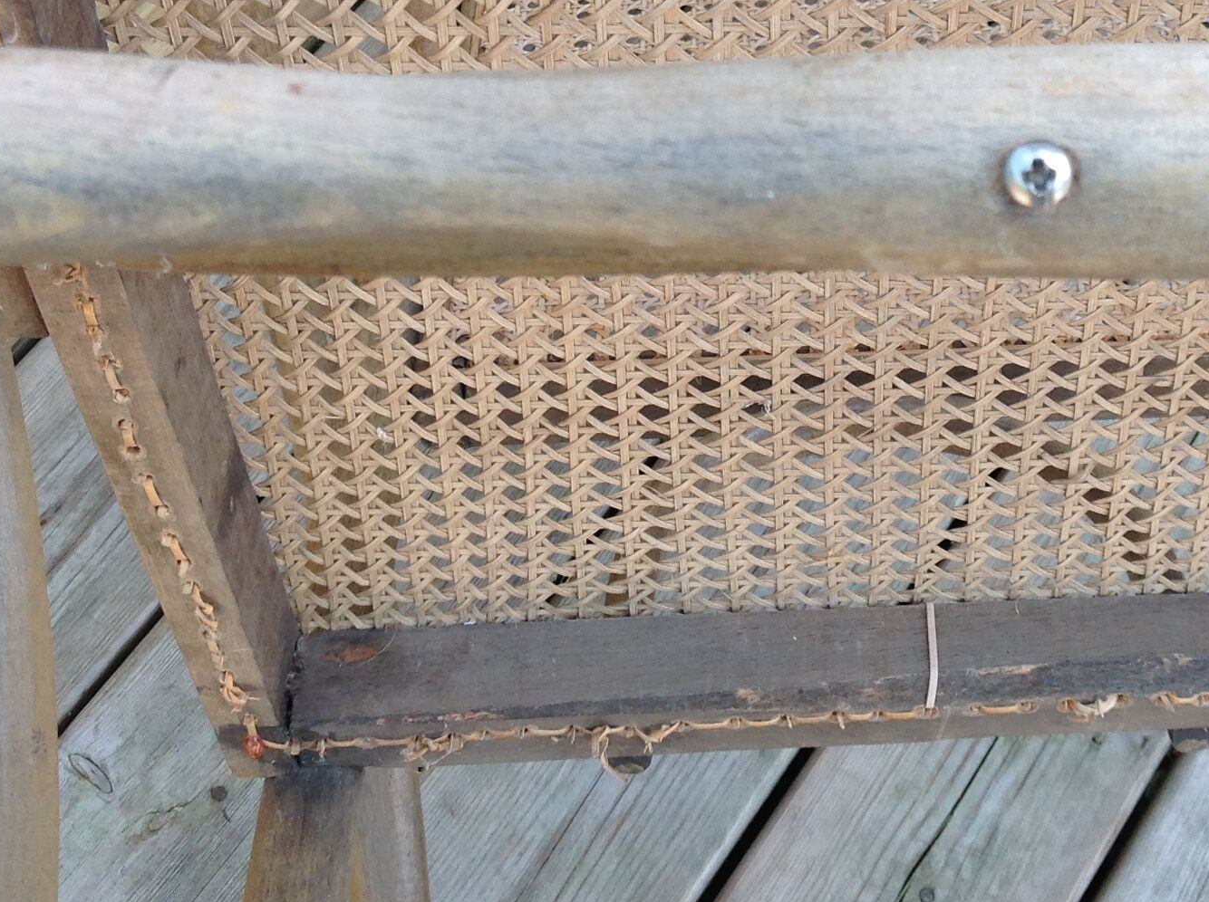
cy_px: 136
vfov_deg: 21.2
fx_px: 2371
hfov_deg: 28.4
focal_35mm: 68
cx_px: 819
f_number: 2.4
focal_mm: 4.28
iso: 50
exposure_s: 1/270
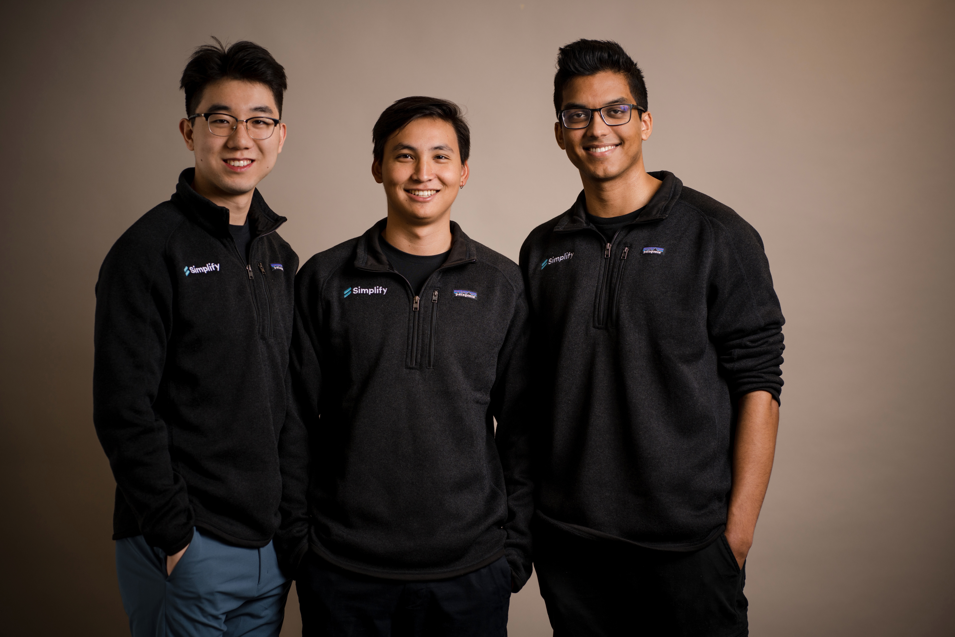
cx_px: 478
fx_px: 2255
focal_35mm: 85
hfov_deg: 23.9
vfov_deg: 16.1
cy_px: 318
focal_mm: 85
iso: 200
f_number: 3.5
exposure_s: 1/160
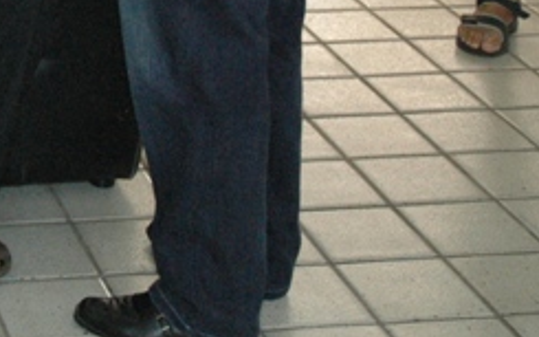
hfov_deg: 15.8
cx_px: -183
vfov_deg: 10.1
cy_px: -183
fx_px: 1831
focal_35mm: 125
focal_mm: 25
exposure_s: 1/50
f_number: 3.8
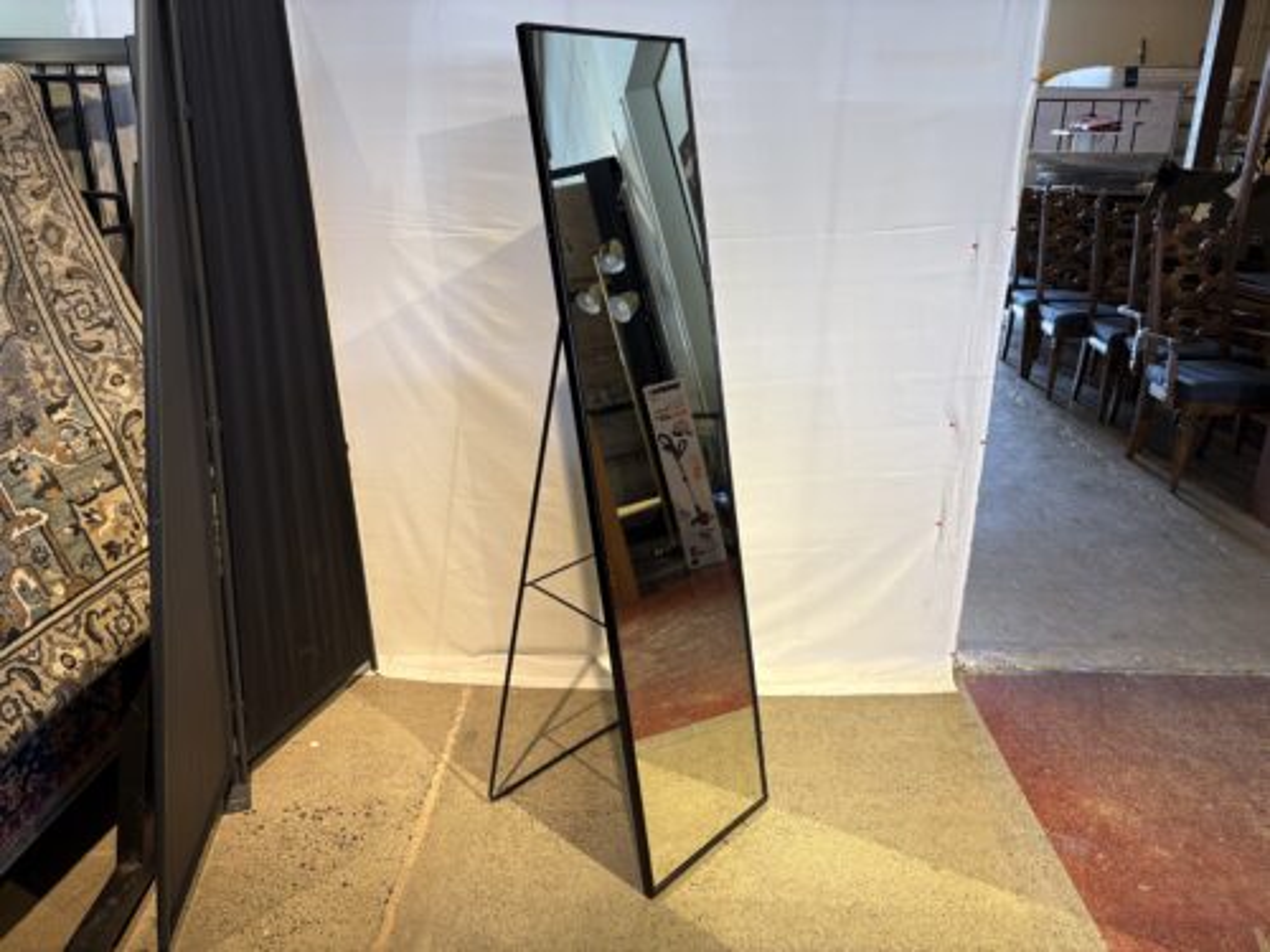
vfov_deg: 53.1
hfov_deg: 67.3
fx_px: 954
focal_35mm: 26
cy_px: 476
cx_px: 635
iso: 64
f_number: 1.6
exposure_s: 1/60
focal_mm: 5.96
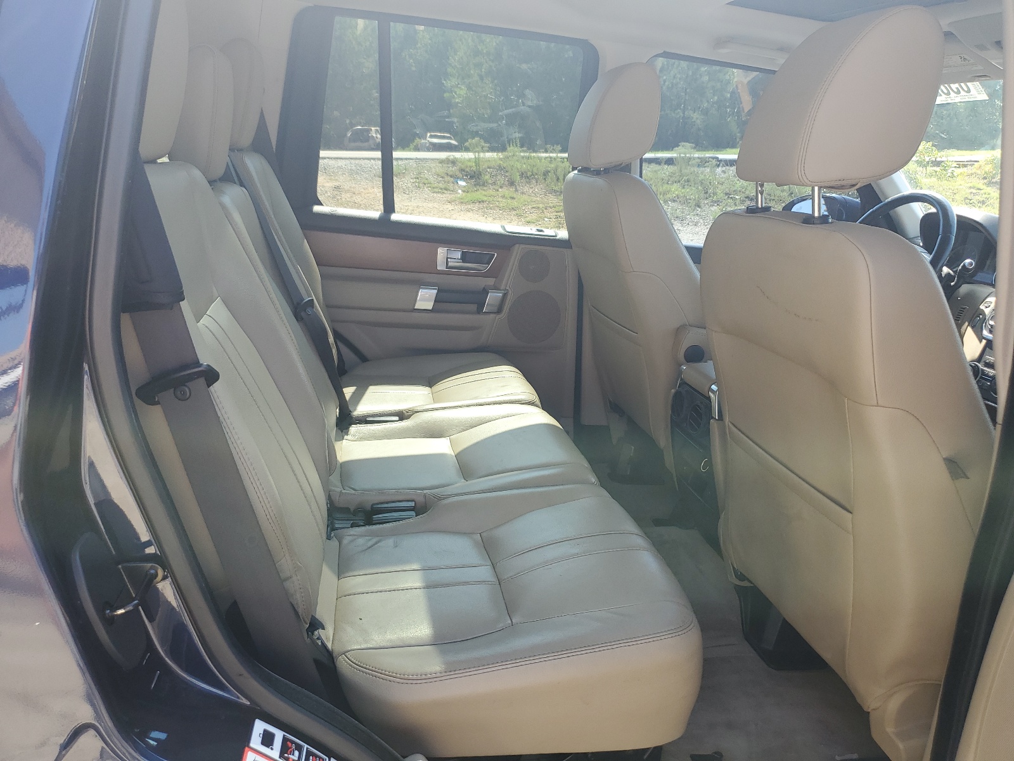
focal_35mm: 26
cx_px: 507
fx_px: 762
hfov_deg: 67.3
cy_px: 380
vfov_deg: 53.1
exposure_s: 1/345
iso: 50
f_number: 1.5
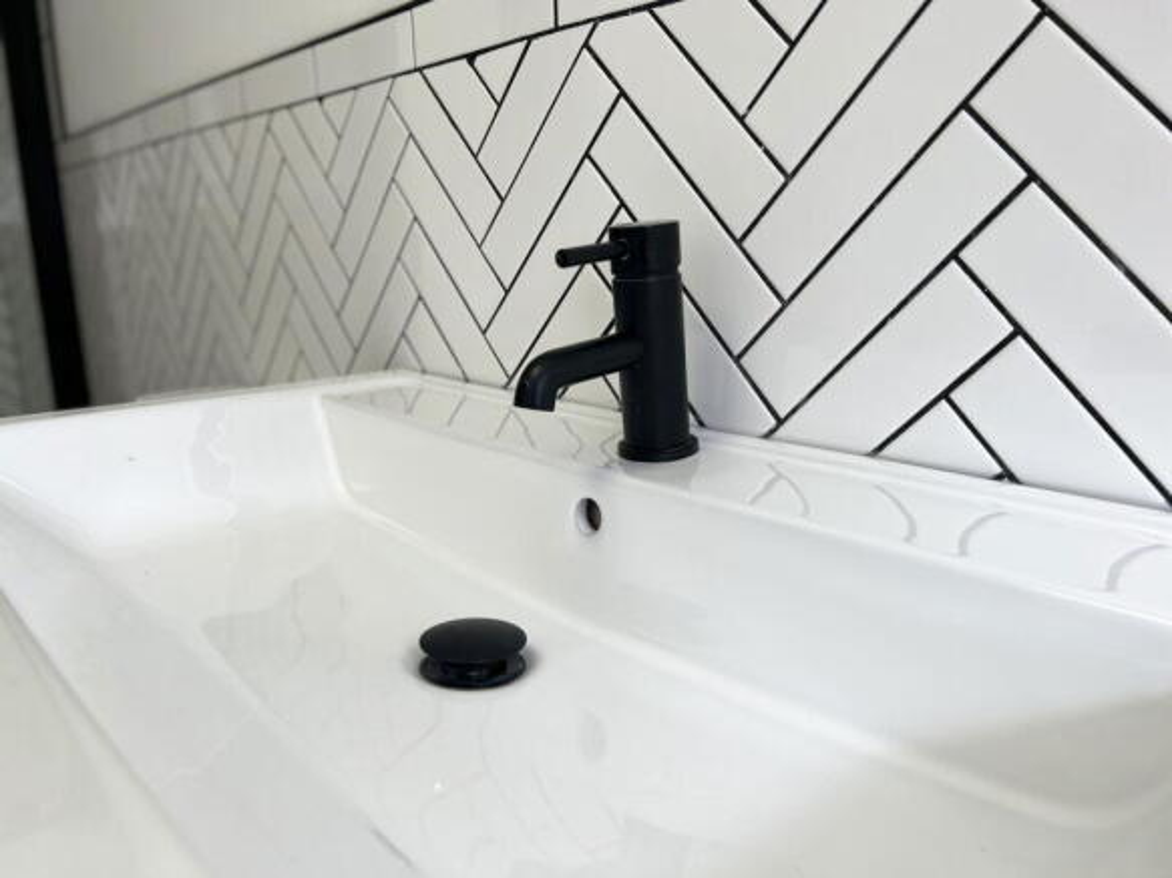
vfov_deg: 53.0
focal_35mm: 26
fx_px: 880
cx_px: 586
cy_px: 439
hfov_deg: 67.3
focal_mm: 5.7
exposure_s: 1/138
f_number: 1.5
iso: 32
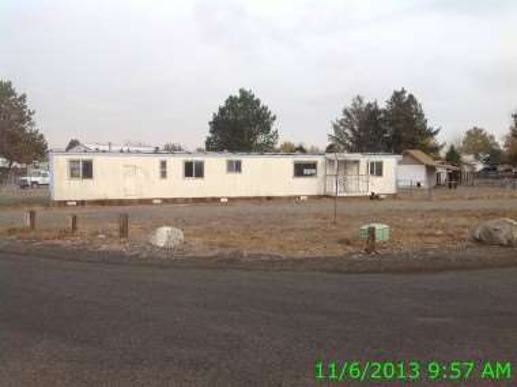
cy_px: 194
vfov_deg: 40.6
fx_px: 522
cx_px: 258
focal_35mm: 35
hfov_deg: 52.7
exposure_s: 1/1080
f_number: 2.4
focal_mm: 4.28
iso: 50
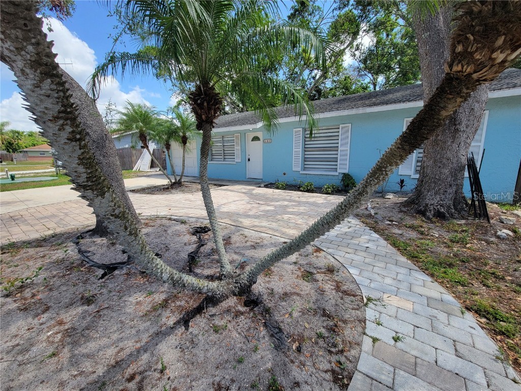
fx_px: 196
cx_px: 260
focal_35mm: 13
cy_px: 196
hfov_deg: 106.2
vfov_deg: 89.9
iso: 50
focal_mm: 2.2
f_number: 2.2
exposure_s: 1/711
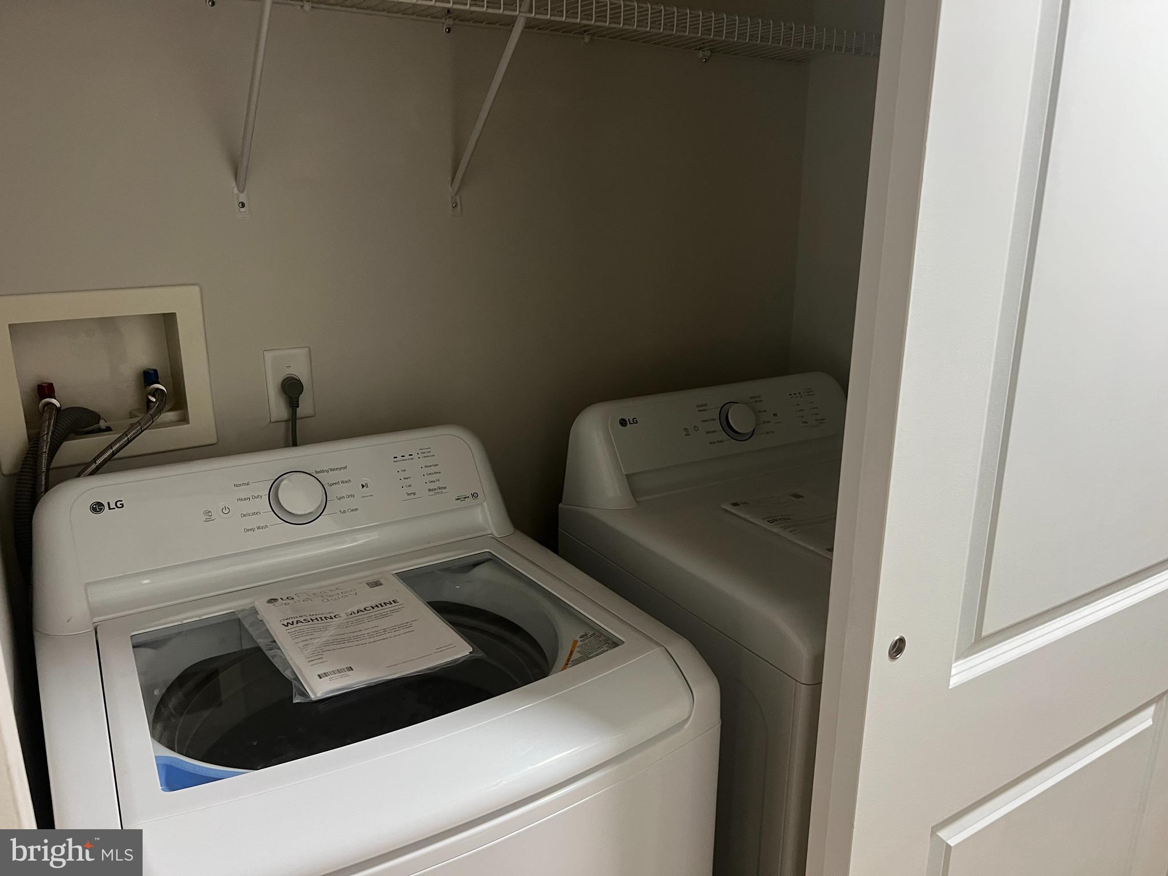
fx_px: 877
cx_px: 584
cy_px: 438
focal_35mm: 26
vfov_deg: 53.1
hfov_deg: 67.3
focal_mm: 5.7
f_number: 1.5
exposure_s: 1/60
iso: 200
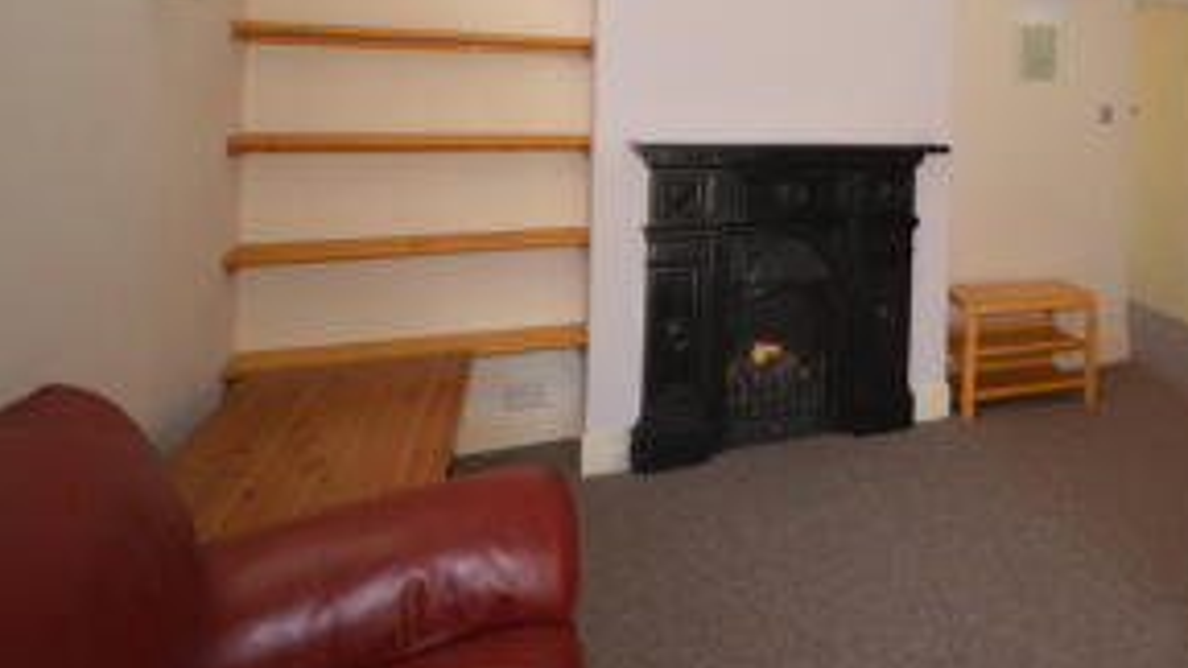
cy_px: 80
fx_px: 819
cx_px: 978
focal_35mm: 26
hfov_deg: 64.5
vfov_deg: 41.3
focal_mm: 10
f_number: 4
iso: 560
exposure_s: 1/60
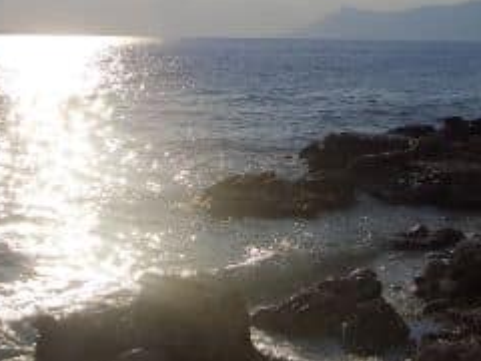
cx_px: 198
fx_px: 1014
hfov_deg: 26.6
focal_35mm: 73
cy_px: 73
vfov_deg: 20.0
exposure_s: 1/2000
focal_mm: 8
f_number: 4.8
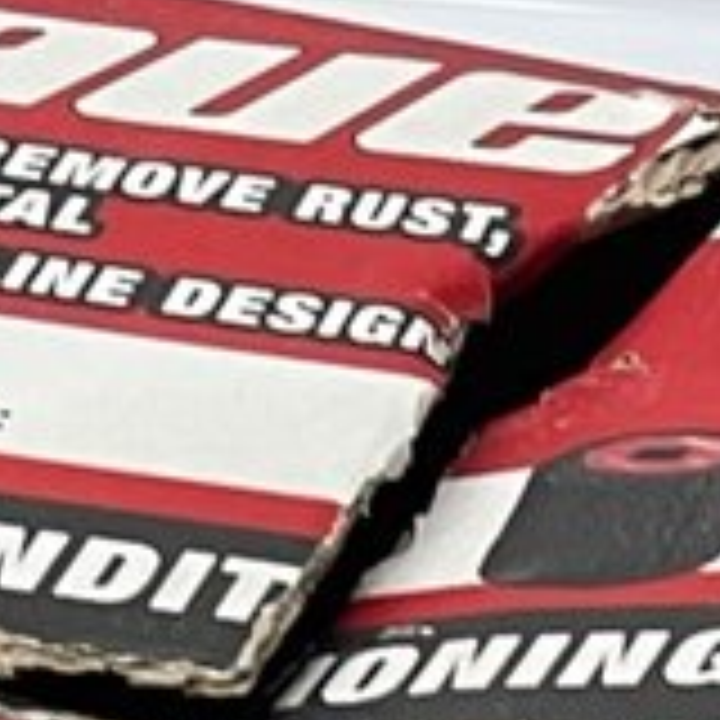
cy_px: 1861
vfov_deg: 7.4
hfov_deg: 8.0
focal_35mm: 217
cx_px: 646
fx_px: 5106
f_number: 1.6
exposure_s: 1/60
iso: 80
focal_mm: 5.1
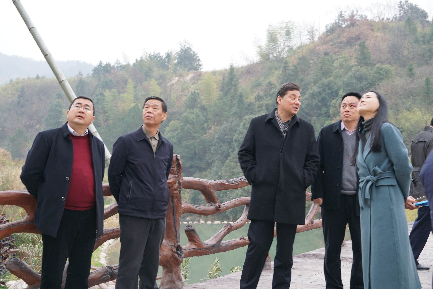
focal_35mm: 54
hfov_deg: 36.9
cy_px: 144
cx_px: 216
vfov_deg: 25.1
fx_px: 649
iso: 500
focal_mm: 36
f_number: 5.6
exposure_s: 1/30
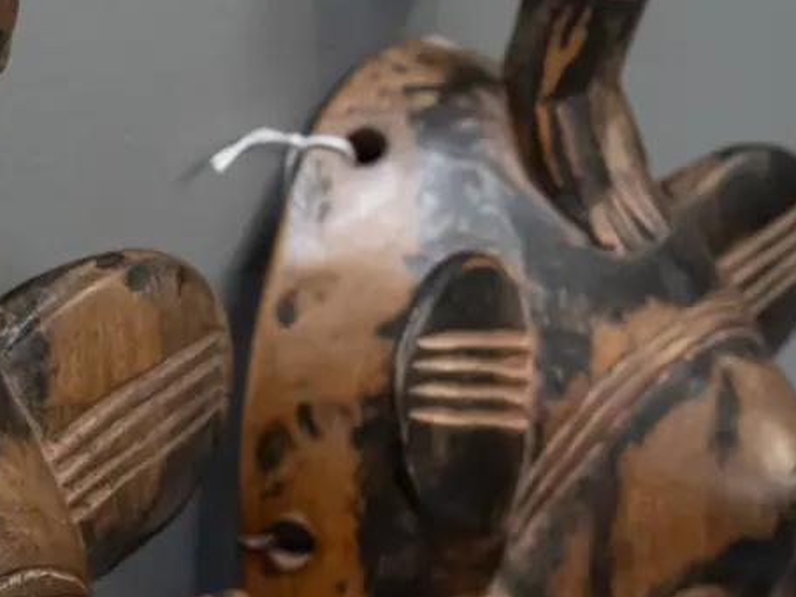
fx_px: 2392
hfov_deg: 18.6
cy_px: -16
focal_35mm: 104
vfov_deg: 14.0
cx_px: 97
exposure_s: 1/100
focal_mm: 23
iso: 3200
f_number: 5.6
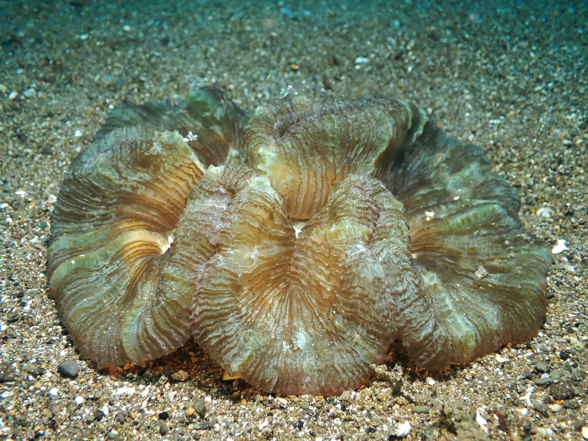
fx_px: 696
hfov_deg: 45.8
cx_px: 294
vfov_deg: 35.1
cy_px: 220
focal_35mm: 41
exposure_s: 1/60
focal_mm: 7.31
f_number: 8
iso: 100
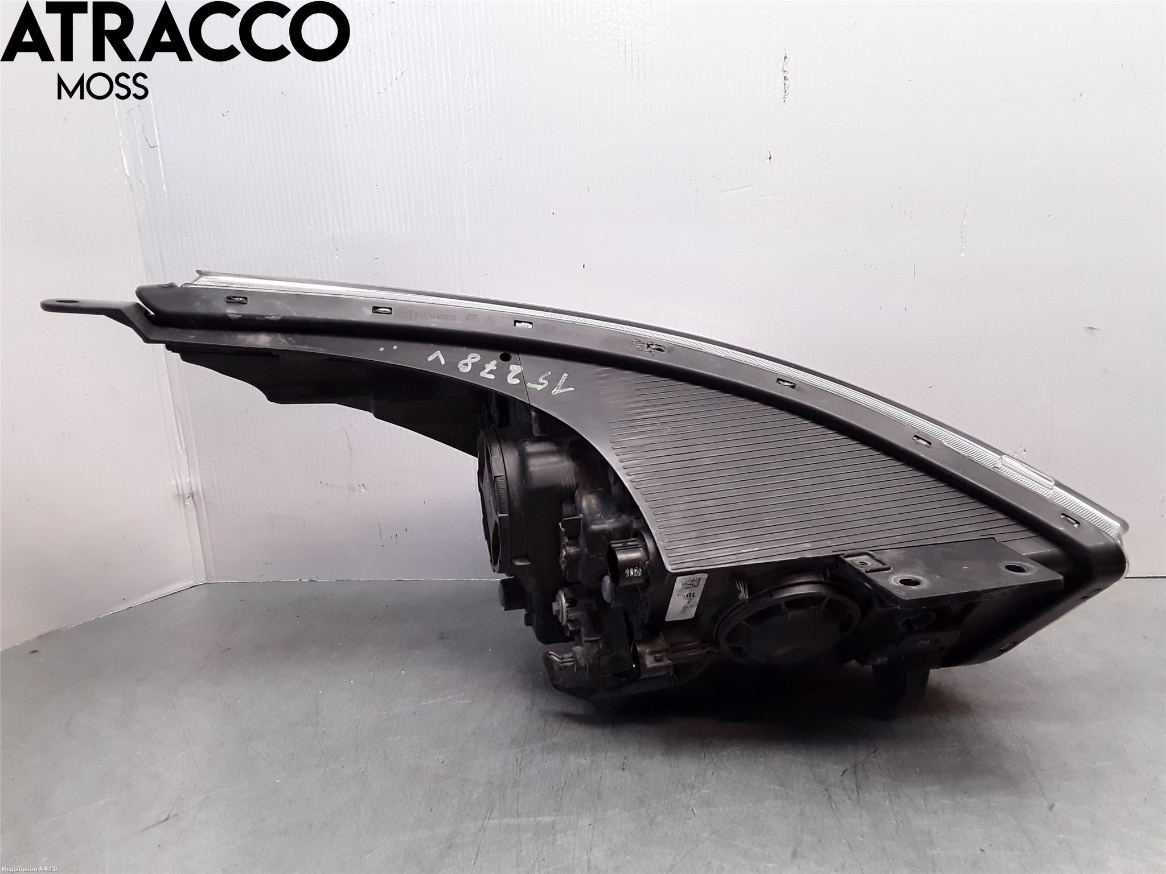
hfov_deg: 63.4
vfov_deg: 49.7
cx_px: 583
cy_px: 437
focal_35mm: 28
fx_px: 943
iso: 100
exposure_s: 1/102
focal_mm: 2.91
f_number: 1.9
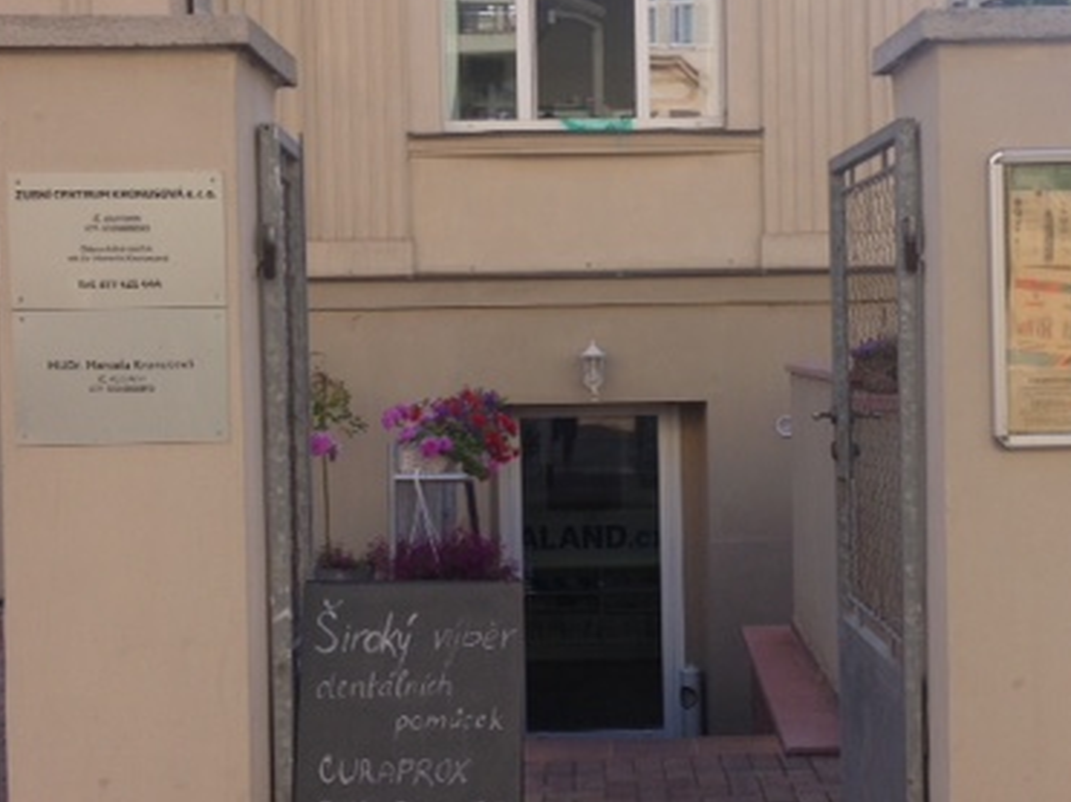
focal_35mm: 57
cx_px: 652
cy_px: 369
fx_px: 1763
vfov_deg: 25.6
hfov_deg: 33.7
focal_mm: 4.12
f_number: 2.4
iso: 50
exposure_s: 1/493
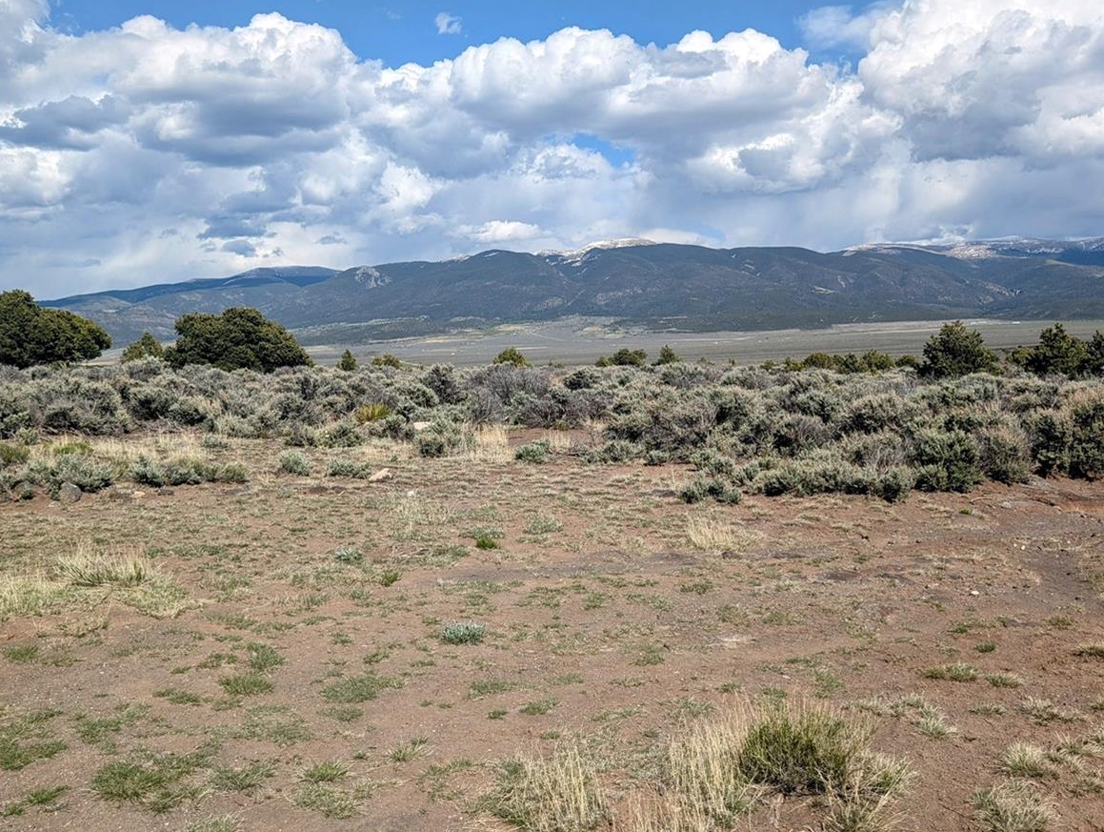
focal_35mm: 33
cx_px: 515
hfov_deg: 55.2
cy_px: 416
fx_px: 1054
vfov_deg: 43.1
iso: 22
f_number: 1.68
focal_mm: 6.9
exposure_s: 1/2037
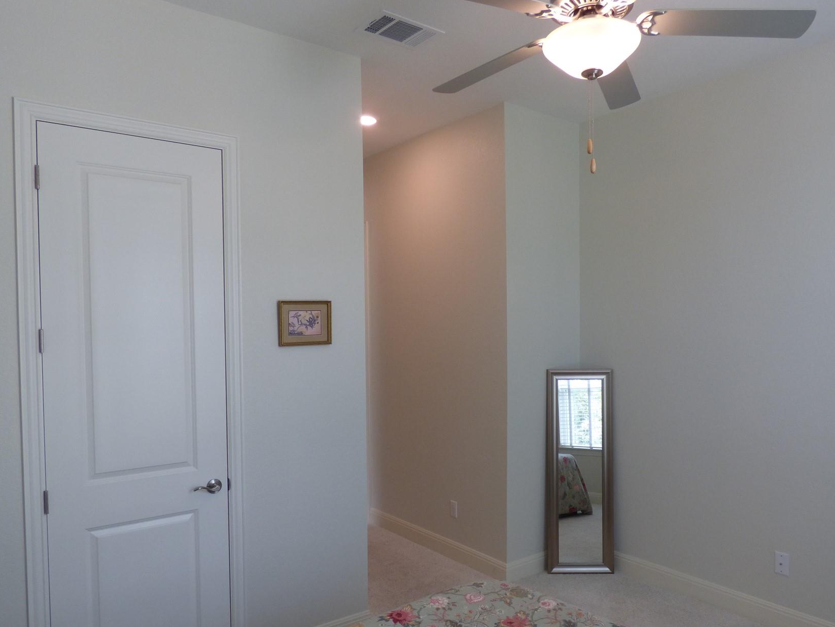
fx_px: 603
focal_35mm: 25
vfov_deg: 54.8
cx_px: 476
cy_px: 345
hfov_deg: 69.0
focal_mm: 3.58
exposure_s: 1/60
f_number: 2.8
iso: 125
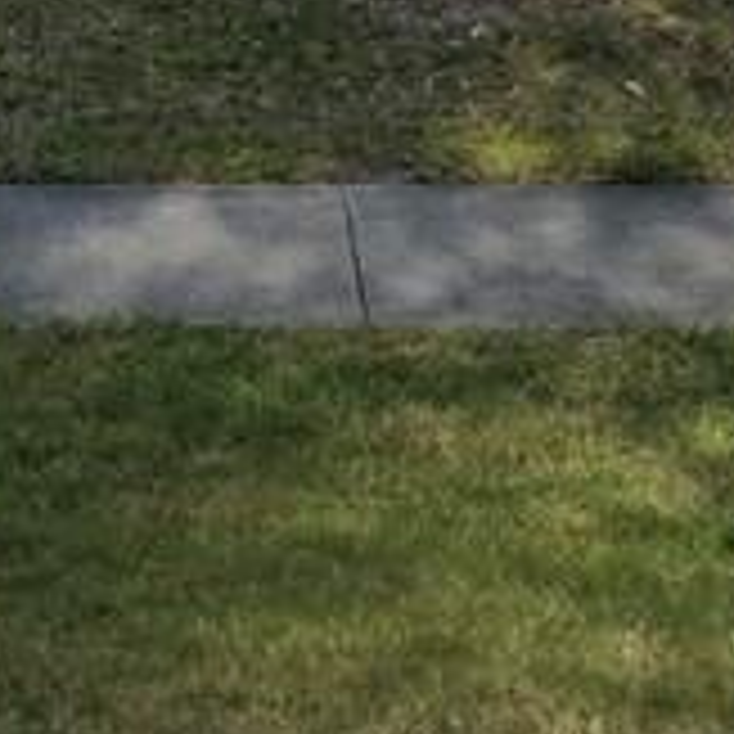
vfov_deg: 7.5
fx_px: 4774
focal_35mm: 199
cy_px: -1581
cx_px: -63
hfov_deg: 8.7
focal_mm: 6.3
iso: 80
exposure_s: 1/4333
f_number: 1.7
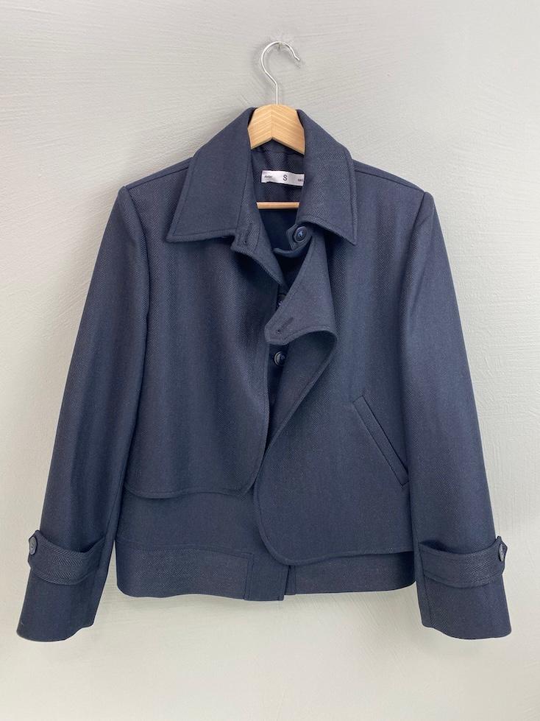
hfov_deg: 53.1
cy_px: 360
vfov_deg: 67.3
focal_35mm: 26
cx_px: 270
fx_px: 541
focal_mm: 4.25
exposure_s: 1/100
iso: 100
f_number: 1.8
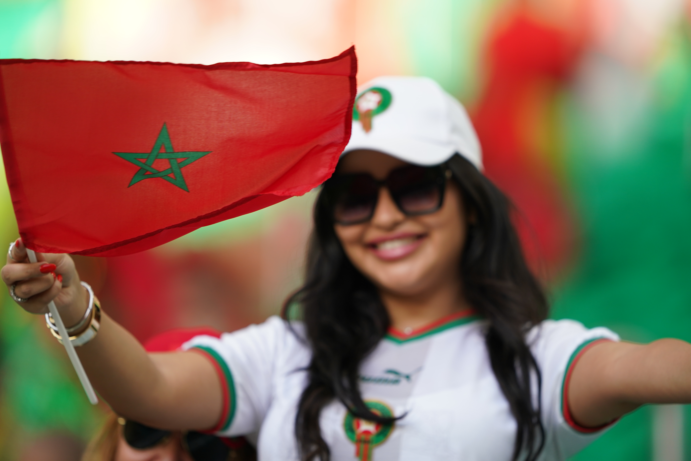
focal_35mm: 400
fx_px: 7677
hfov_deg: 5.2
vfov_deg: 3.4
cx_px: 346
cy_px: 230
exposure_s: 1/1250
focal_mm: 400
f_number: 2.8
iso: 500
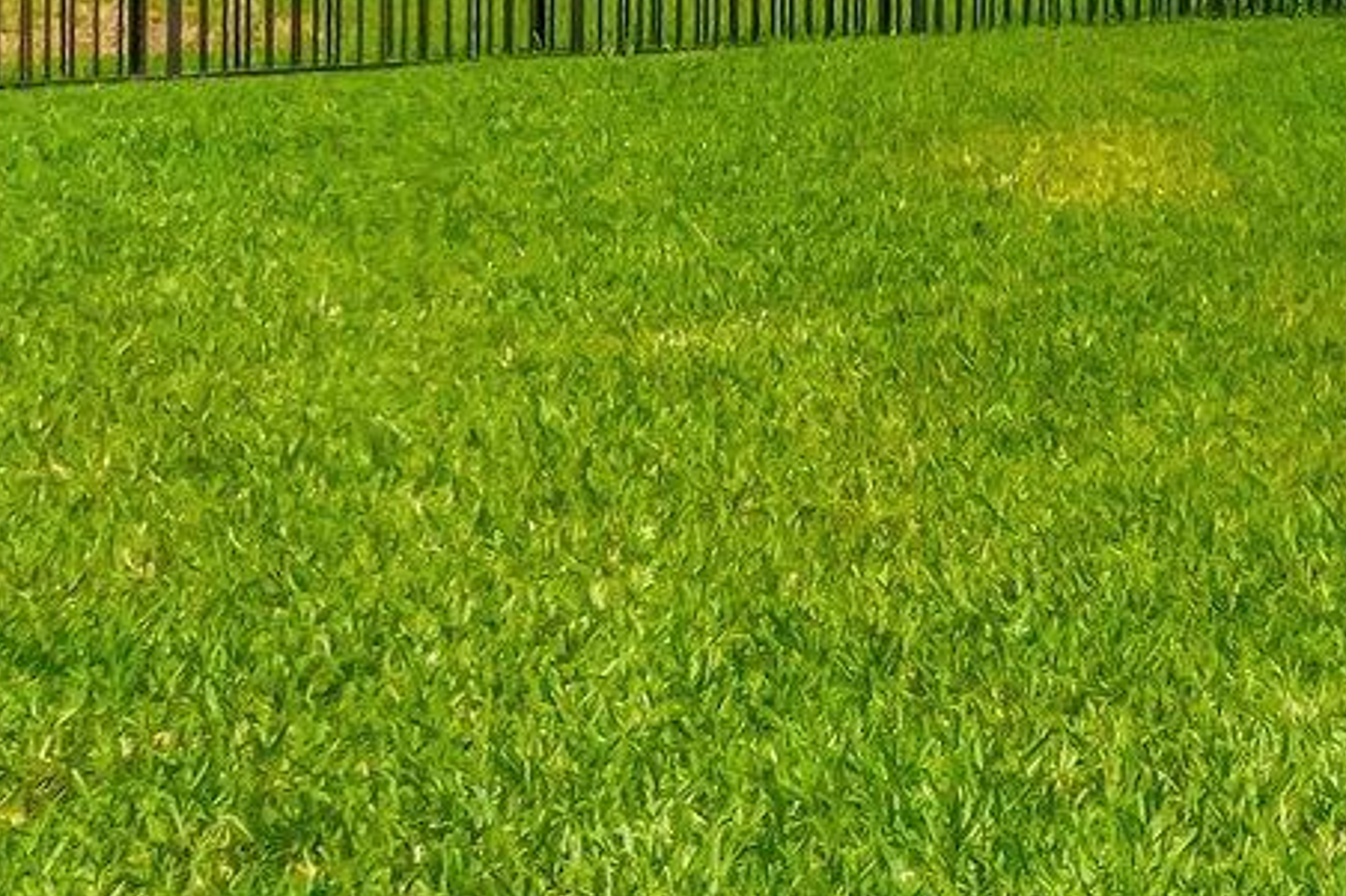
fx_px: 2541
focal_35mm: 68
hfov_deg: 25.0
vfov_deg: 18.4
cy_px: -308
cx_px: 1819
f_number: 8
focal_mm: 10
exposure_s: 1/8000
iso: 640
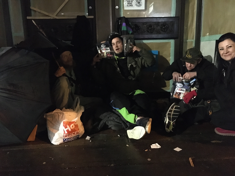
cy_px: 88
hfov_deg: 61.7
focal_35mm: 29
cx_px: 118
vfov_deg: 48.2
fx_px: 197
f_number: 2.2
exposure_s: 1/15
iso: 2000
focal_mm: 4.15
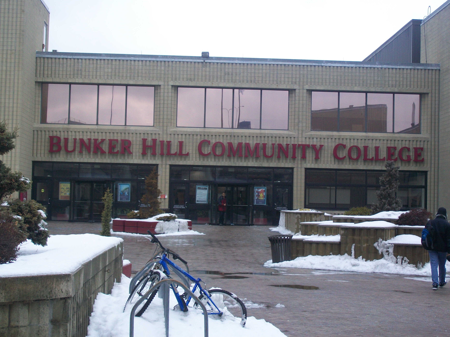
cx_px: 225
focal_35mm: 70
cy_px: 168
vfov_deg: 21.0
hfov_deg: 27.8
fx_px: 910
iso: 64
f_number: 3.8
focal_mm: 11.6
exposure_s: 1/200
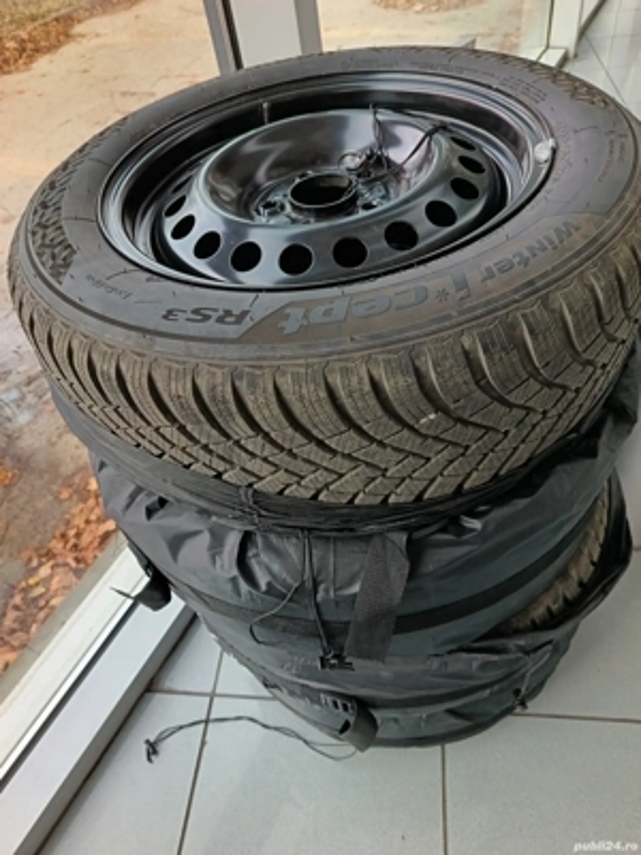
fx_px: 593
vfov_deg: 71.6
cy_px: 428
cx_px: 320
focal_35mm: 24
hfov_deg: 56.8
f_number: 1.75
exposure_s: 1/100
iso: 430
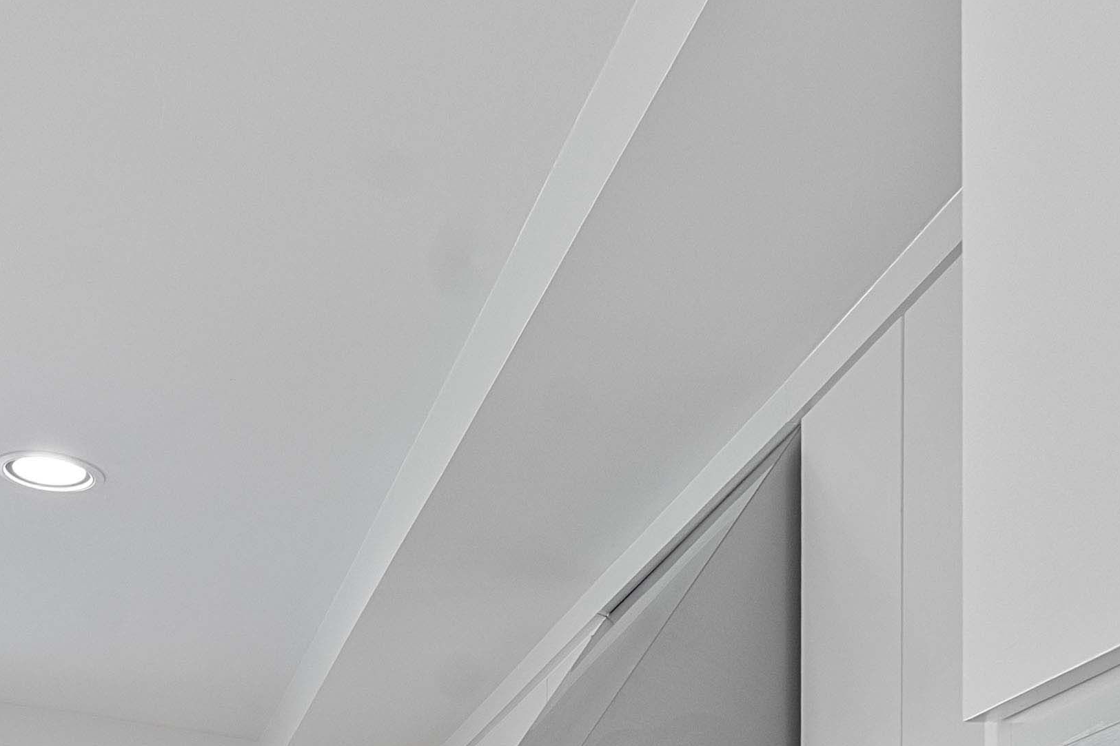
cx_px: -12
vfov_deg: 17.4
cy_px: 1172
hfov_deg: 27.5
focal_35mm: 69
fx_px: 2146
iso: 320
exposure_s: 1/1.67
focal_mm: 16
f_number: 9
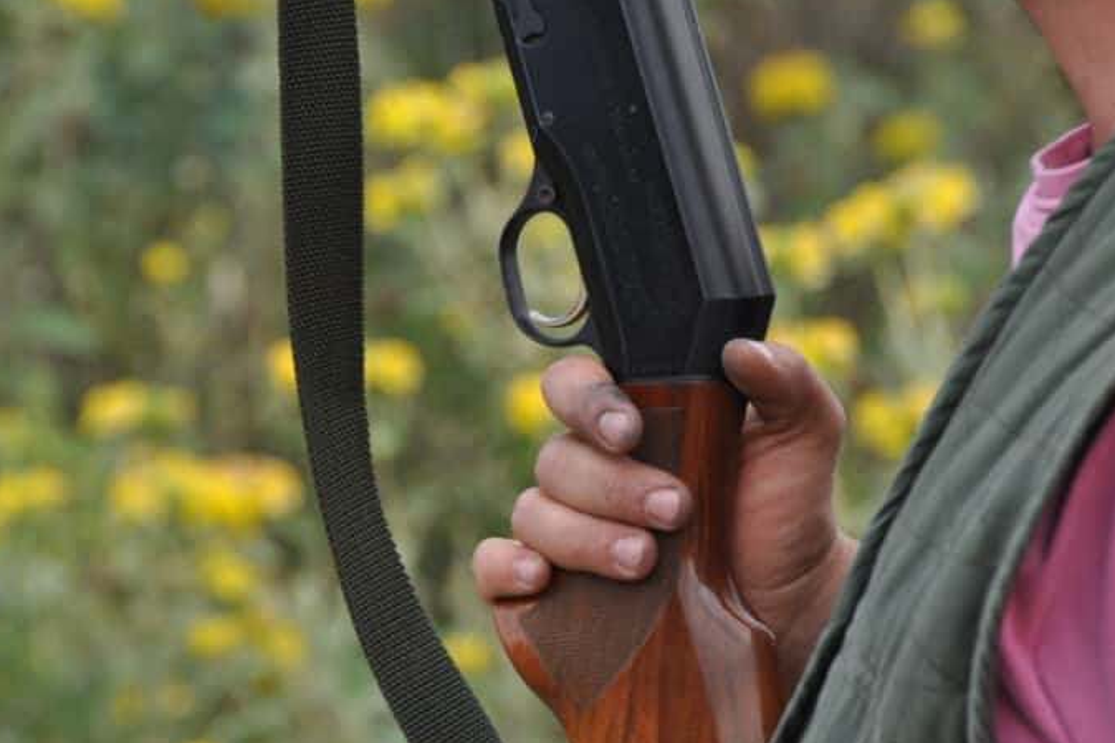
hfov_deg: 6.0
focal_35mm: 342
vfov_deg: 4.0
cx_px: 619
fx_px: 10589
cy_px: 381
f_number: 6.3
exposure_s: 1/320
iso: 640
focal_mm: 200
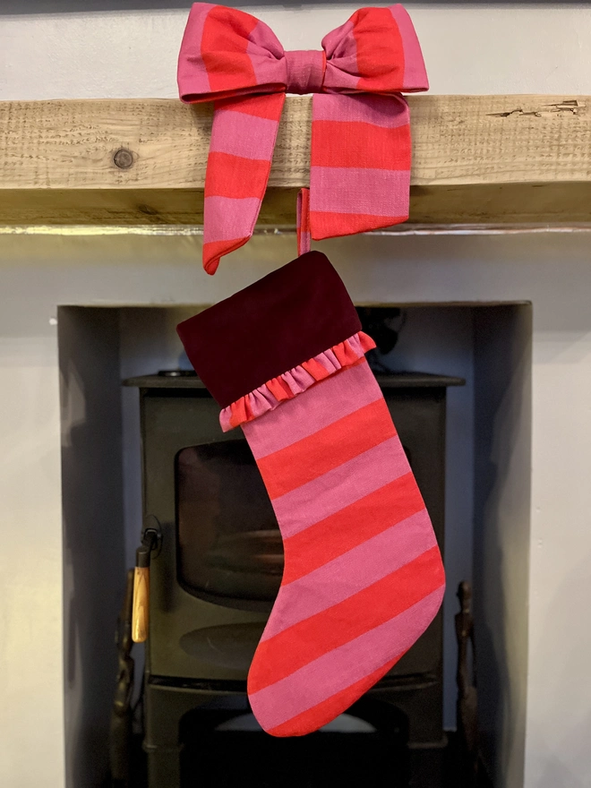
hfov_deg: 53.1
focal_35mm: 26
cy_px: 394
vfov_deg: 67.3
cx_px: 296
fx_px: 592
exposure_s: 1/25
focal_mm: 5.1
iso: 500
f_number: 1.6
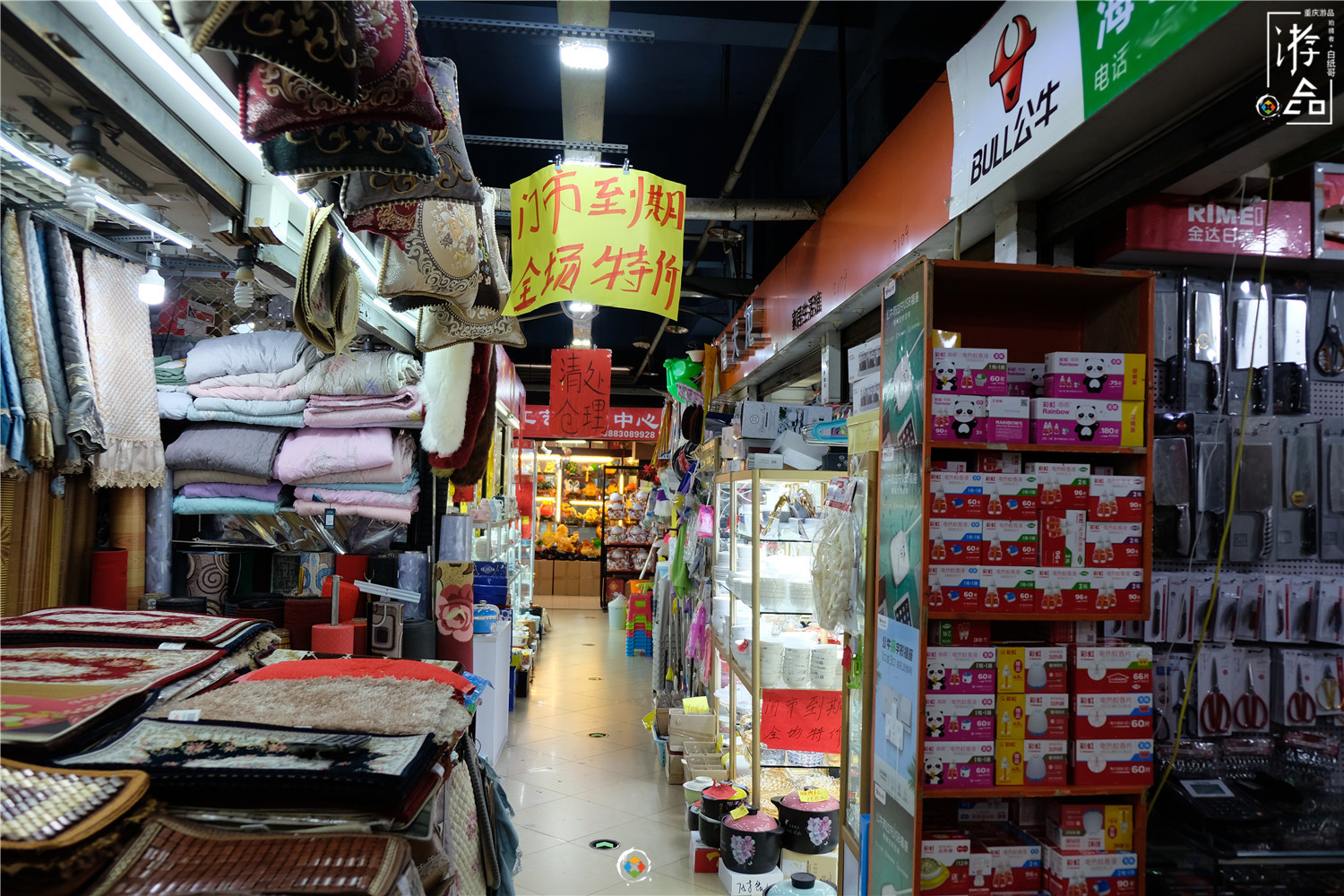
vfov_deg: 47.9
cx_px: 672
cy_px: 448
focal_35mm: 27
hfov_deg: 67.4
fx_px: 1008
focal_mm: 18
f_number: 2.8
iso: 400
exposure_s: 1/85
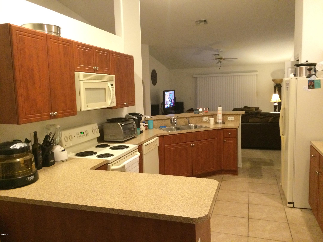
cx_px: 162
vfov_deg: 48.2
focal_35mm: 29
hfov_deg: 61.7
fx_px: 271
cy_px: 121
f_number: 2.2
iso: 320
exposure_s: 1/20
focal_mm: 4.15
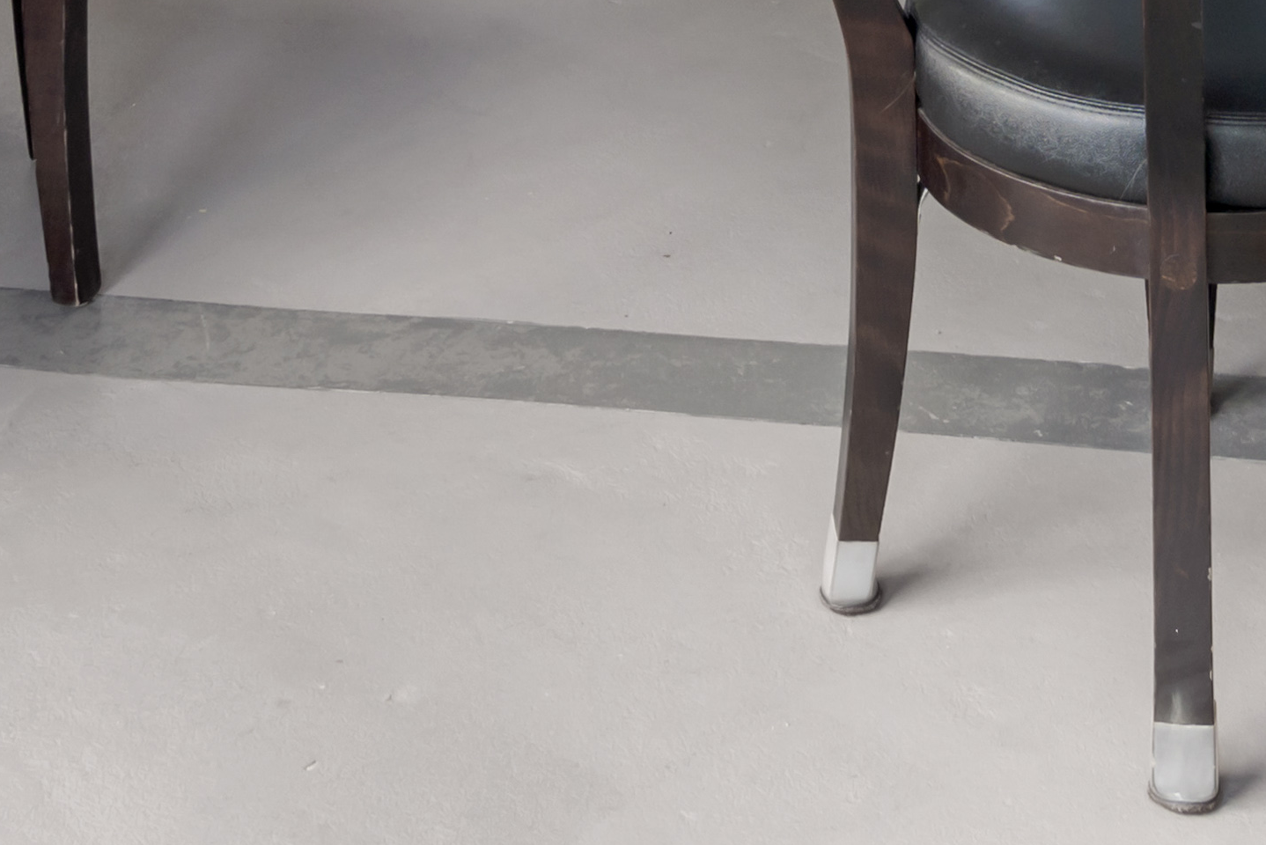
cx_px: 748
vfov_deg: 12.6
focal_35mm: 87
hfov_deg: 23.3
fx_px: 3061
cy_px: -1109
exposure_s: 1/60
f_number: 11
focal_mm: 17
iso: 400
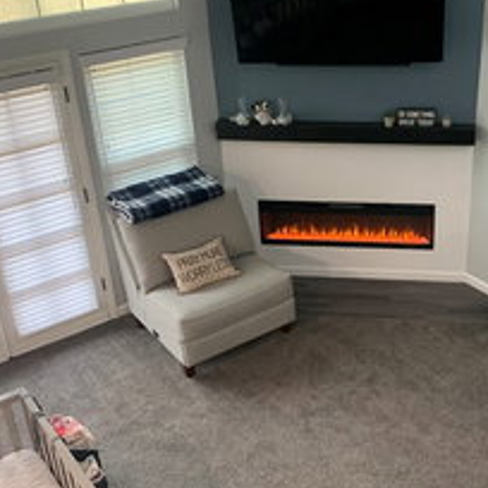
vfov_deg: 35.3
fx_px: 766
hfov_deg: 34.8
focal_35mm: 48
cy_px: 232
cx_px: 350
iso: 250
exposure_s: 1/60
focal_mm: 4.25
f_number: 1.8
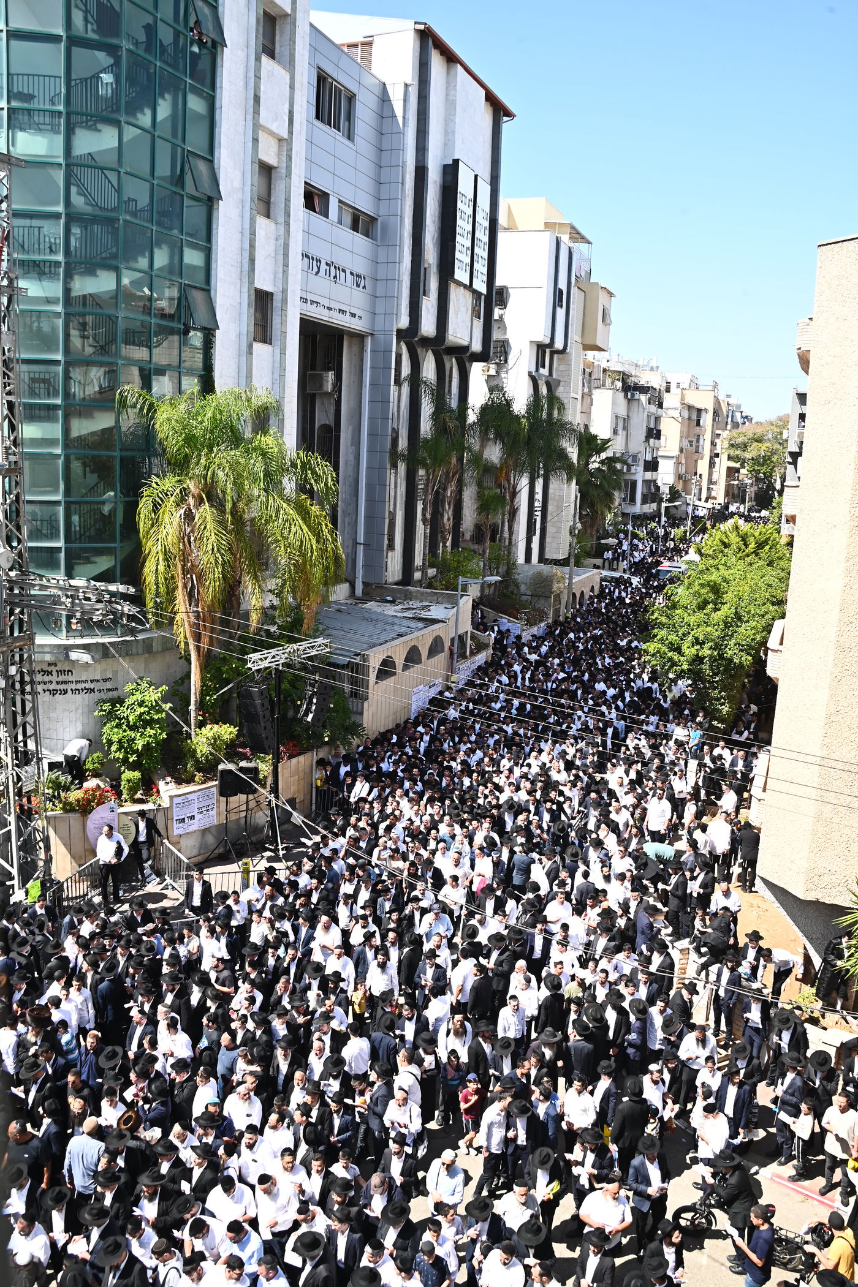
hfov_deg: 46.4
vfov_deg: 65.5
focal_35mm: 28
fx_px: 1001
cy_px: 644
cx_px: 429
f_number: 10
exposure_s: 1/200
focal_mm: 28
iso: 320
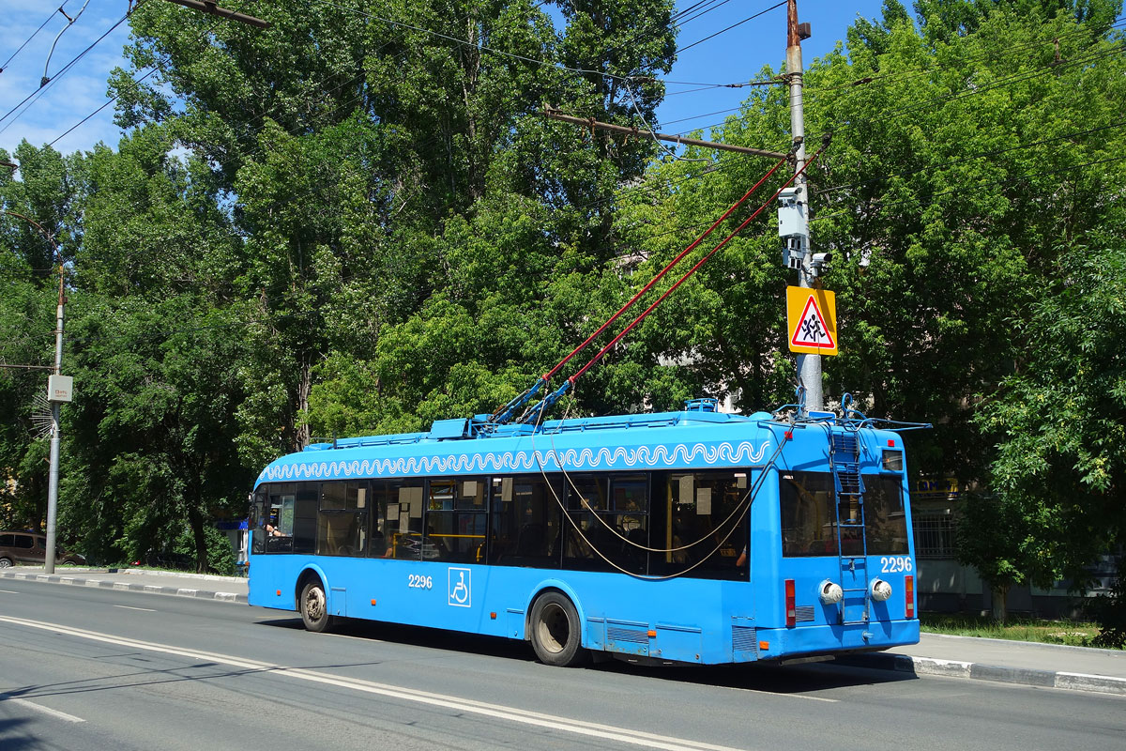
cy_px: 376
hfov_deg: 51.9
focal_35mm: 37
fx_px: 1157
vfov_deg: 35.9
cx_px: 563
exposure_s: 1/500
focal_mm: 13.9
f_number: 5
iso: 125
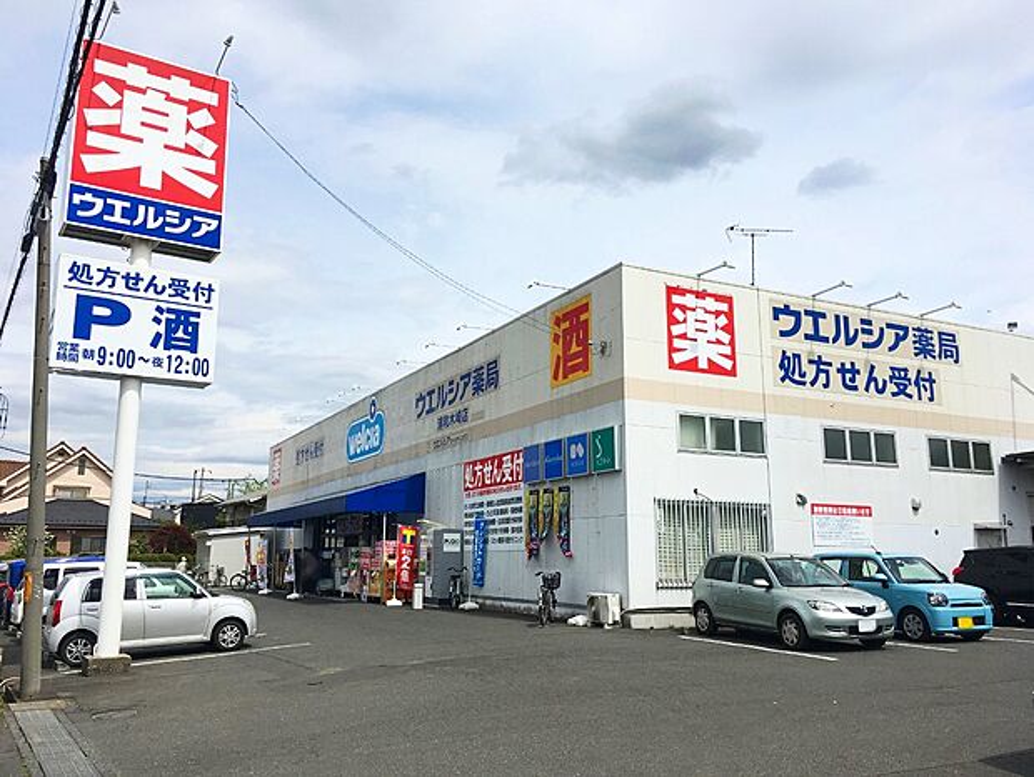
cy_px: 388
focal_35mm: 29
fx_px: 867
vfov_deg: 48.3
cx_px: 517
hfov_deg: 61.6
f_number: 2.2
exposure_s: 1/3077
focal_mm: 4.15
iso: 25
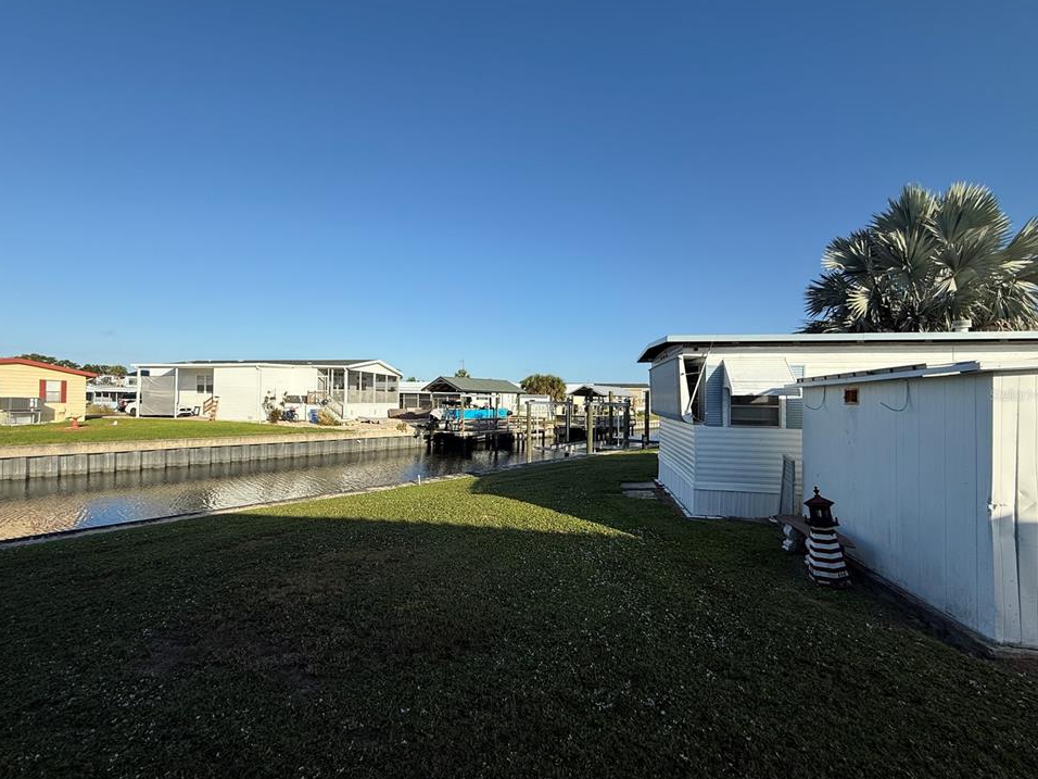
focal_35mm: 15
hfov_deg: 98.1
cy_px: 394
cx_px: 499
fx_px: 450
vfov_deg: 81.7
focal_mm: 2.22
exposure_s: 1/2092
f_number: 2.2
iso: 50
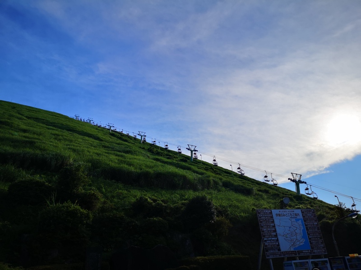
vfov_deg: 51.4
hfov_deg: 65.3
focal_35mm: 27
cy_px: 135
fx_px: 282
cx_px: 180
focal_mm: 3.95
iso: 50
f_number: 1.8
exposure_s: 1/5525
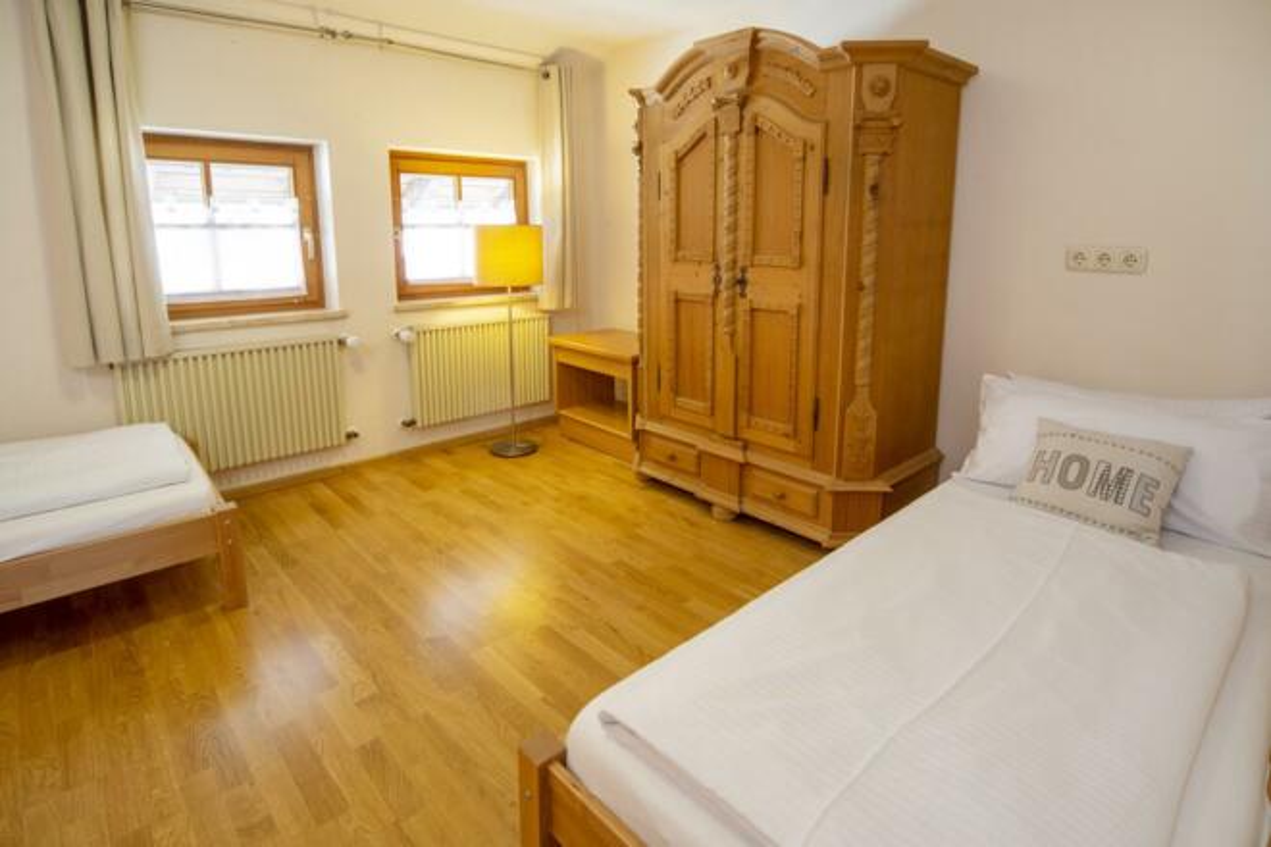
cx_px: 636
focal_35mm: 18
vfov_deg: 67.4
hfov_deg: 90.0
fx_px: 635
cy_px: 424
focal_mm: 18
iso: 200
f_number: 11
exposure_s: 1/1.67
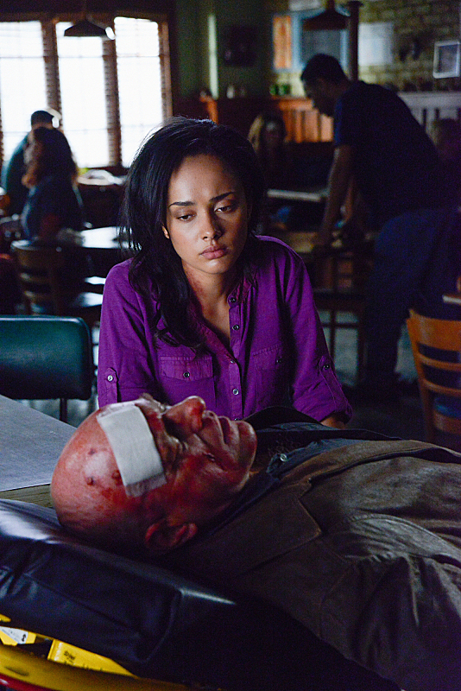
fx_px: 1631
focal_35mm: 85
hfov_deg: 16.1
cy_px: 346
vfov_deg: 23.9
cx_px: 230
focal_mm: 85
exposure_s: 1/50
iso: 6400
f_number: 5.6
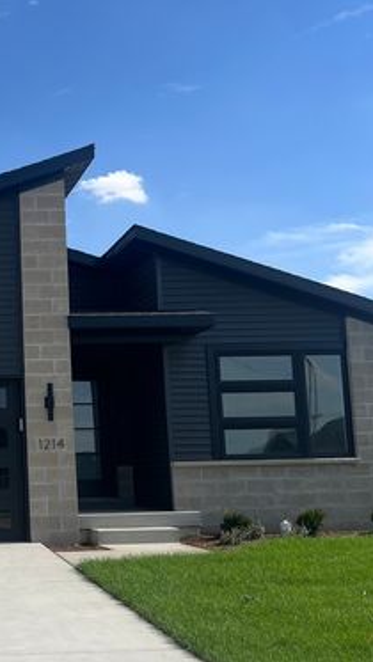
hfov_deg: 28.2
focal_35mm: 38
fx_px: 668
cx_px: -43
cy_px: 331
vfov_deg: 52.8
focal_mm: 5.7
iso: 50
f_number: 1.5
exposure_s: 1/5587
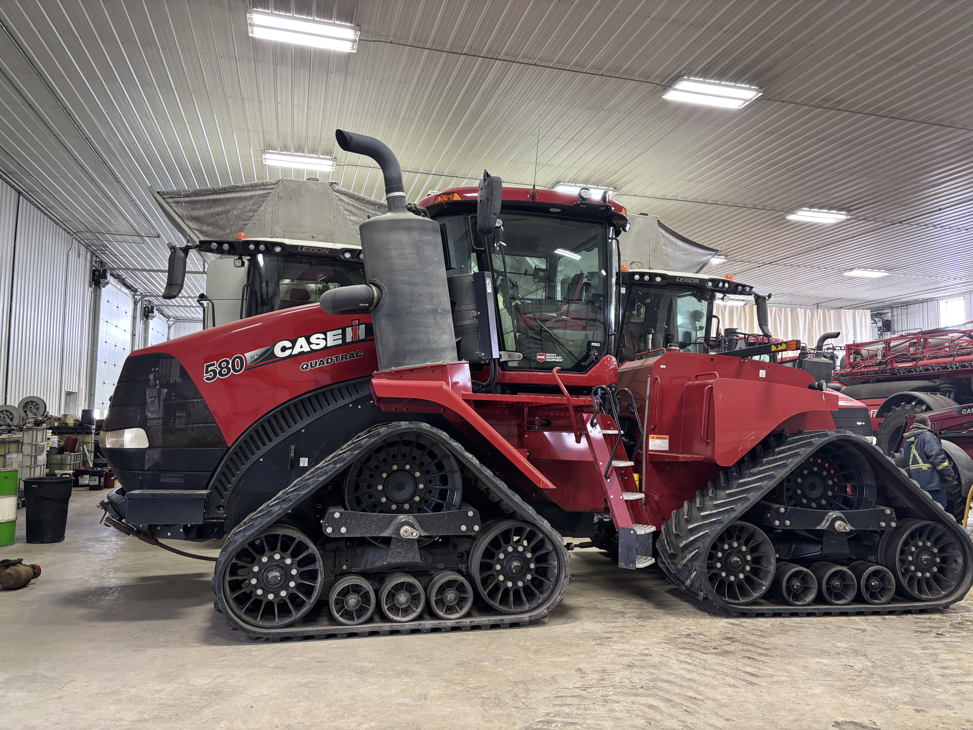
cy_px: 365
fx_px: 731
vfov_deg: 53.1
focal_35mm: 26
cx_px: 486
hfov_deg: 67.3
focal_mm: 5.96
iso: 160
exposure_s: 1/60
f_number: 1.6
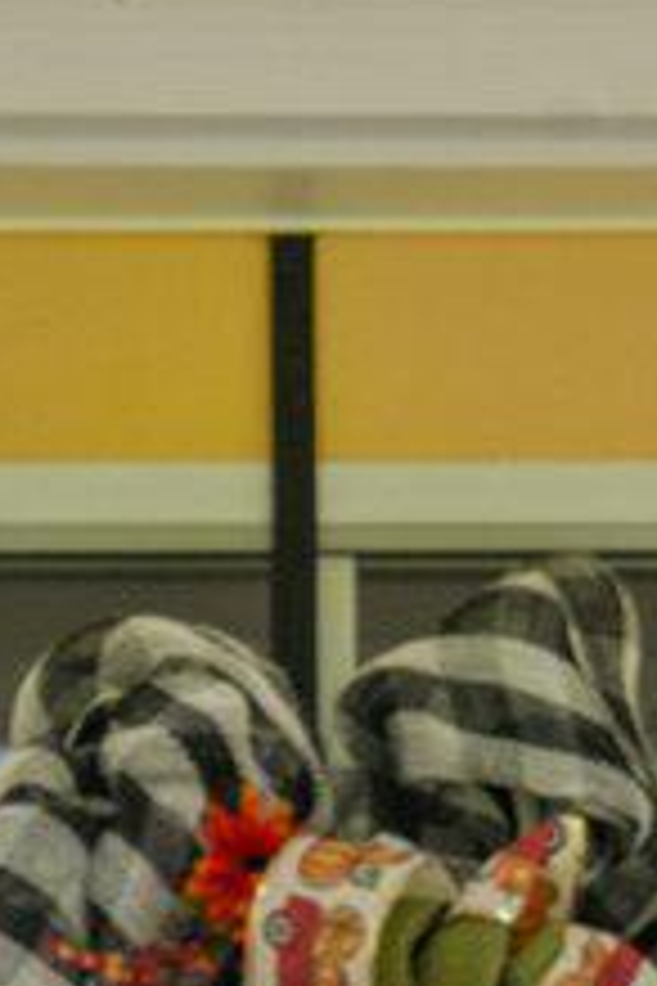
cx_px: 338
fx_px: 6706
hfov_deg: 5.6
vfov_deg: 7.4
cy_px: 2999
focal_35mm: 245
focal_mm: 35
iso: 320
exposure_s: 1/200
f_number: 13
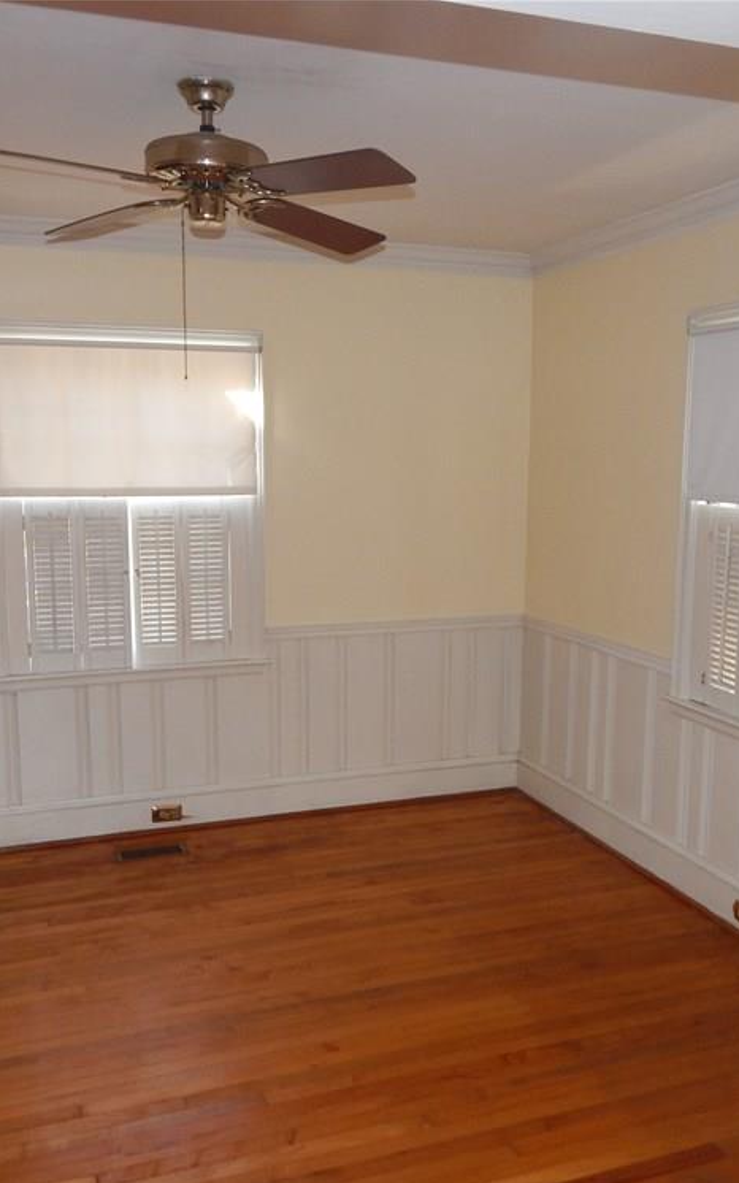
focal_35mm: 32
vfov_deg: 59.7
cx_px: 377
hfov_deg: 39.4
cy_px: 607
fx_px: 1032
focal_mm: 4
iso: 200
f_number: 3
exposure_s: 1/30
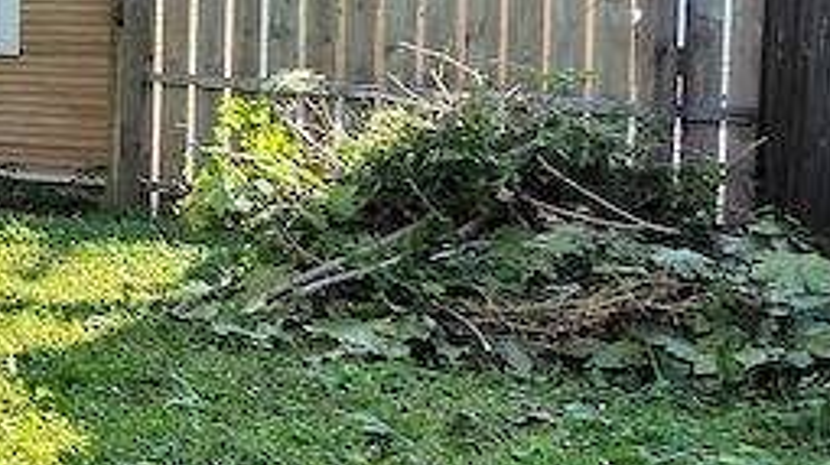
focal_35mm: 69
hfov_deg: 17.1
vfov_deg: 16.8
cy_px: -62
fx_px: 1517
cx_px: -986
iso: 125
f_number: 9
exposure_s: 1/160
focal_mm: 14
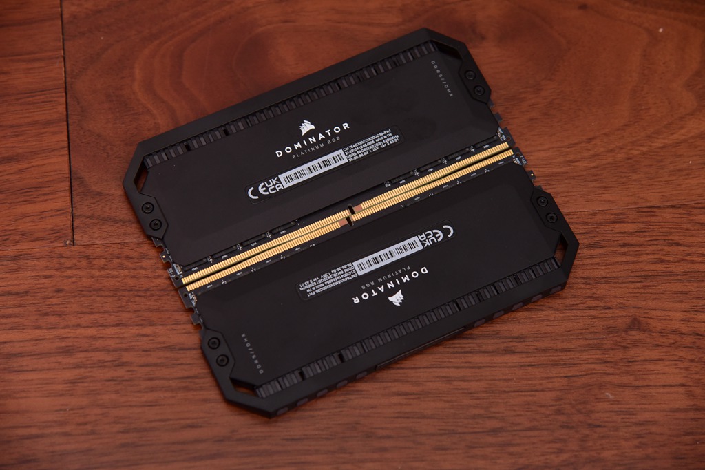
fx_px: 2350
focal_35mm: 120
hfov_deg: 17.1
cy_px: 235
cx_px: 352
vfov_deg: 11.4
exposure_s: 1/60
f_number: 5.6
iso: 1600
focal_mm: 120
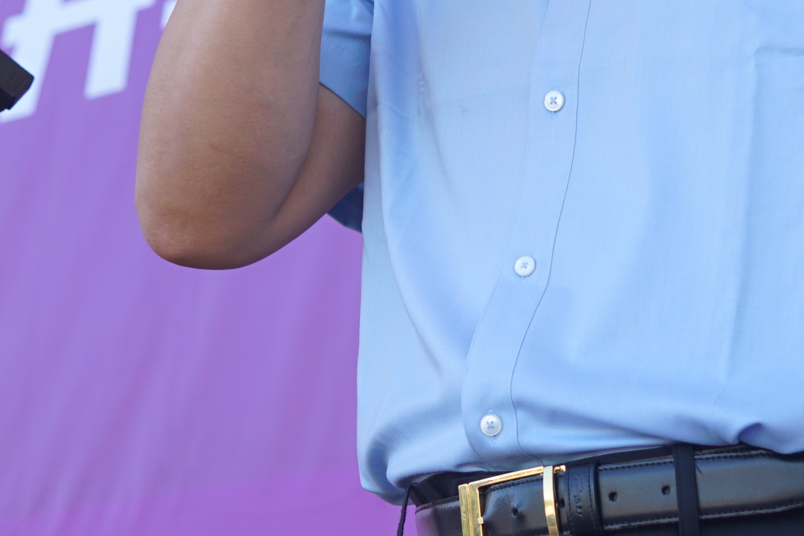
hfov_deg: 14.7
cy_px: -165
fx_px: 3082
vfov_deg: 9.8
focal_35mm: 138
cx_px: 689
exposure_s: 1/160
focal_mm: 36
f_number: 4
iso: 125
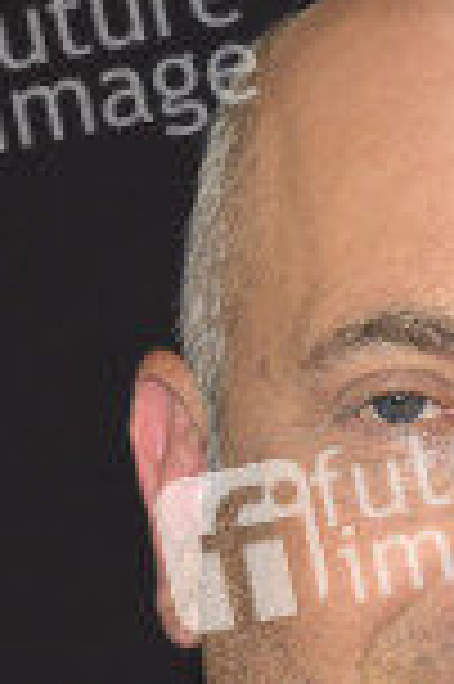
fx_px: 7242
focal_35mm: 382
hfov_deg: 3.6
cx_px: 519
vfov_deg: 5.4
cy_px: 752
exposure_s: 1/200
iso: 400
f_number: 6.3
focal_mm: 145
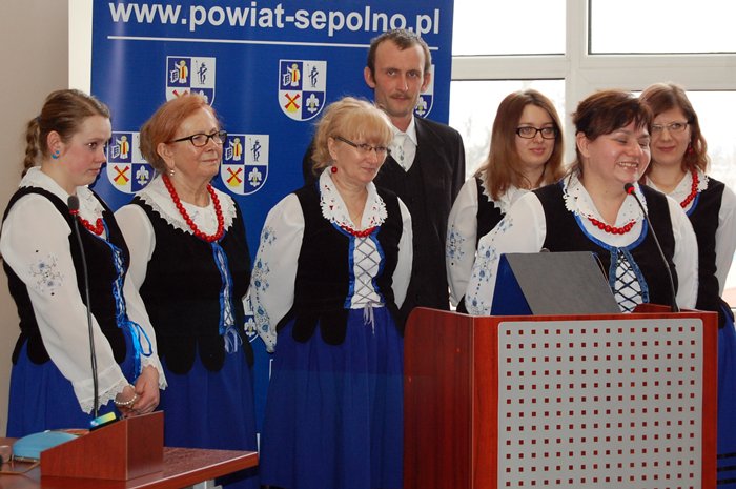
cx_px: 368
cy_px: 244
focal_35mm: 82
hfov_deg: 24.6
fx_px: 1685
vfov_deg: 16.5
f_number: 5.6
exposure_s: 1/60
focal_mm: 55
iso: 640
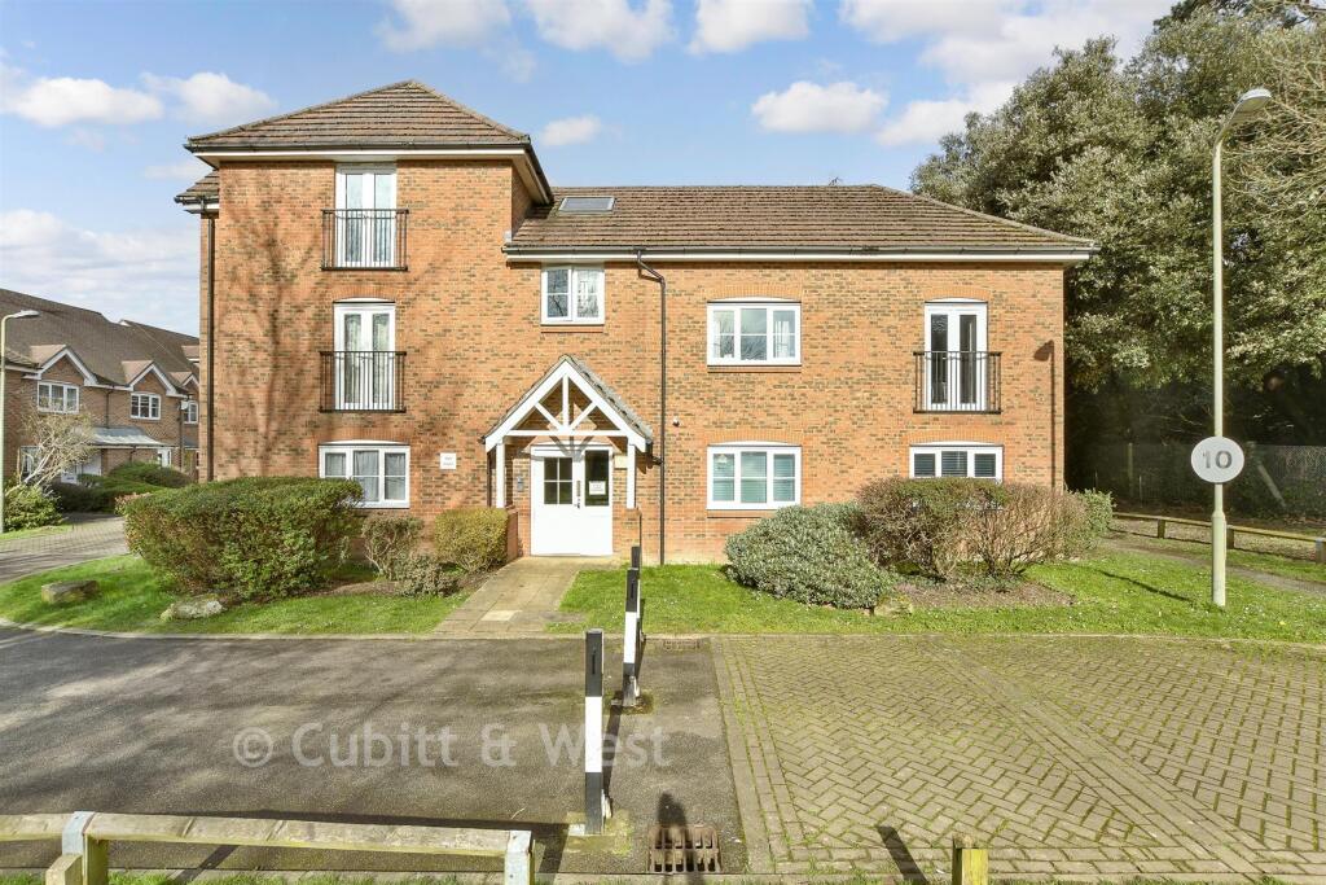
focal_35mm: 16
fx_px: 589
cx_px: 663
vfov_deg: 73.8
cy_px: 442
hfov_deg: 96.7
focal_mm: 11
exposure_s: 1/125
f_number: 8
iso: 160
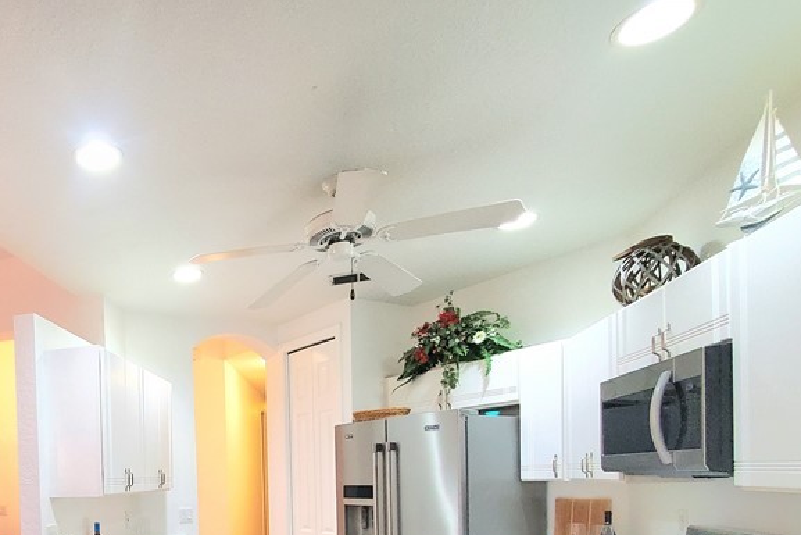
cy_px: 486
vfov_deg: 47.5
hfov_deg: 66.6
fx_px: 534
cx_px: 155
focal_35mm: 24
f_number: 2.2
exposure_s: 1/60.2
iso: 500
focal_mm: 1.8
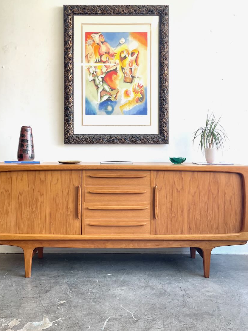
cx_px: 116
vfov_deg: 59.9
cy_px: 151
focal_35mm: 30
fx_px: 287
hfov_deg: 46.8
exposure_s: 1/60
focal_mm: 4.2
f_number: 1.6
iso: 64
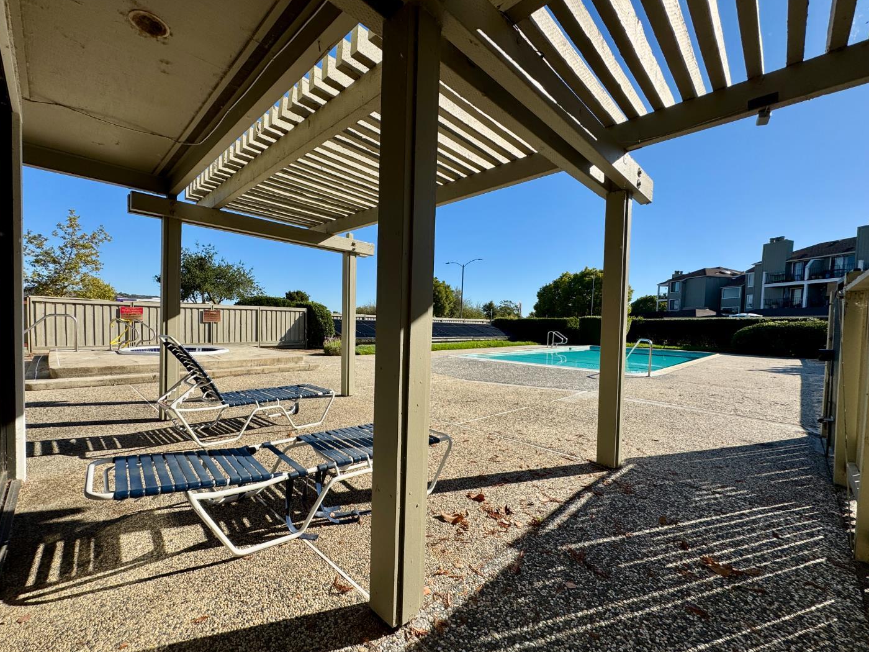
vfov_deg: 81.7
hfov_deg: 98.0
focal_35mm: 15
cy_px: 341
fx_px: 377
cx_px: 407
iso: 40
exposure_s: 1/1927
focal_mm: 2.22
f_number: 2.2
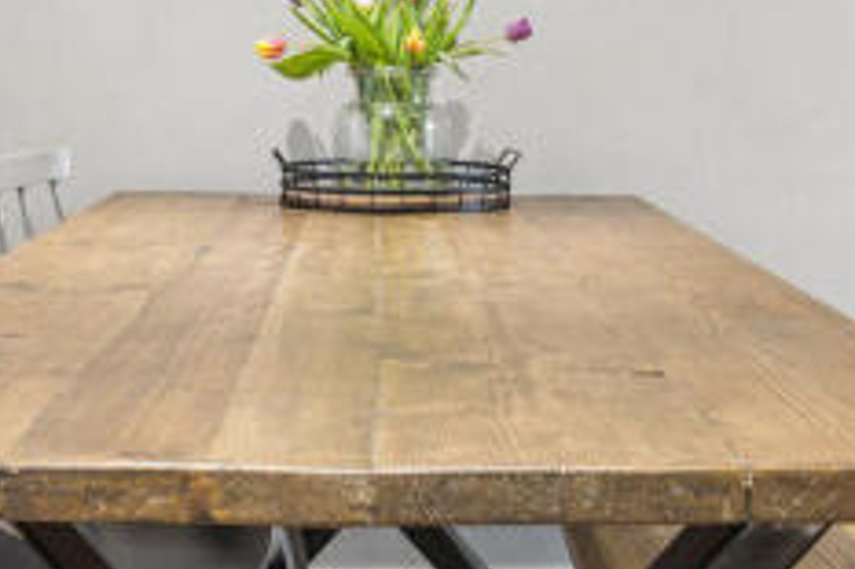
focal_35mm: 76
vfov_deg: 17.7
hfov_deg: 26.7
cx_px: 428
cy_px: 79
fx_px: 1804
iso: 320
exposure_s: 1/4
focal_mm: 27
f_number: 8
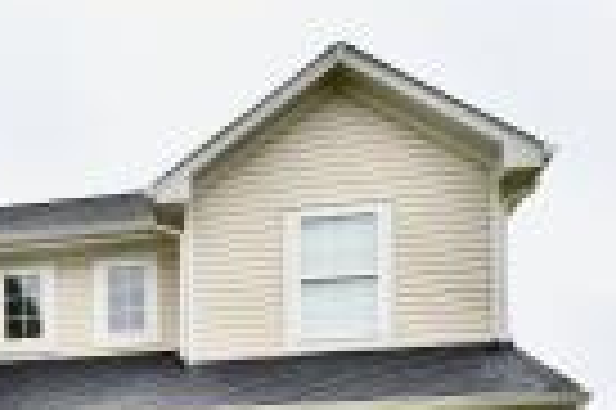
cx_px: 90
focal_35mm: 46
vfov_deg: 23.2
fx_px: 786
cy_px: 622
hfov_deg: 40.3
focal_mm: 14
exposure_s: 1/500
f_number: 11
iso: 640
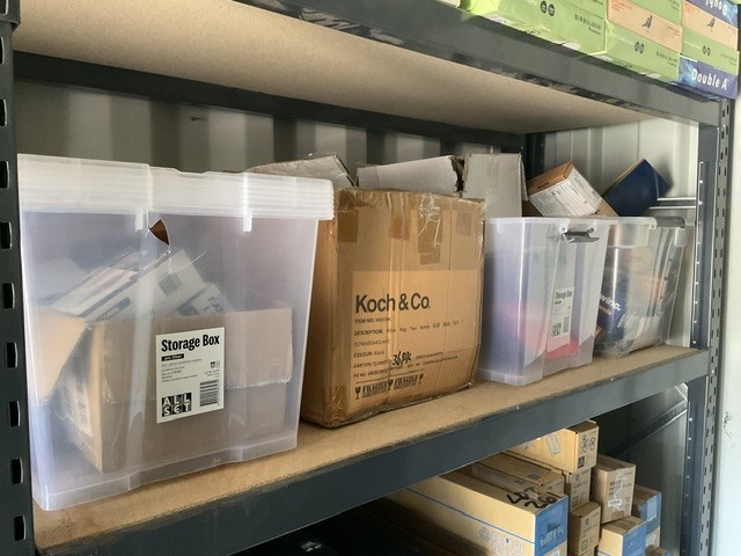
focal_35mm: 29
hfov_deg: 61.7
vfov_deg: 48.2
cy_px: 278
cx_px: 370
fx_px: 621
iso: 250
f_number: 1.8
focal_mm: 3
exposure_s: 1/40
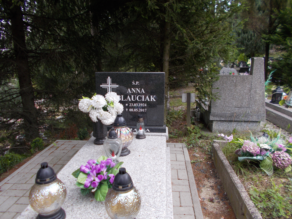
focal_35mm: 26
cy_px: 110
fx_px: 219
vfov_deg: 53.1
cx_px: 146
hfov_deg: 67.3
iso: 80
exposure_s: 1/160
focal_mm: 4.6
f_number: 3.2
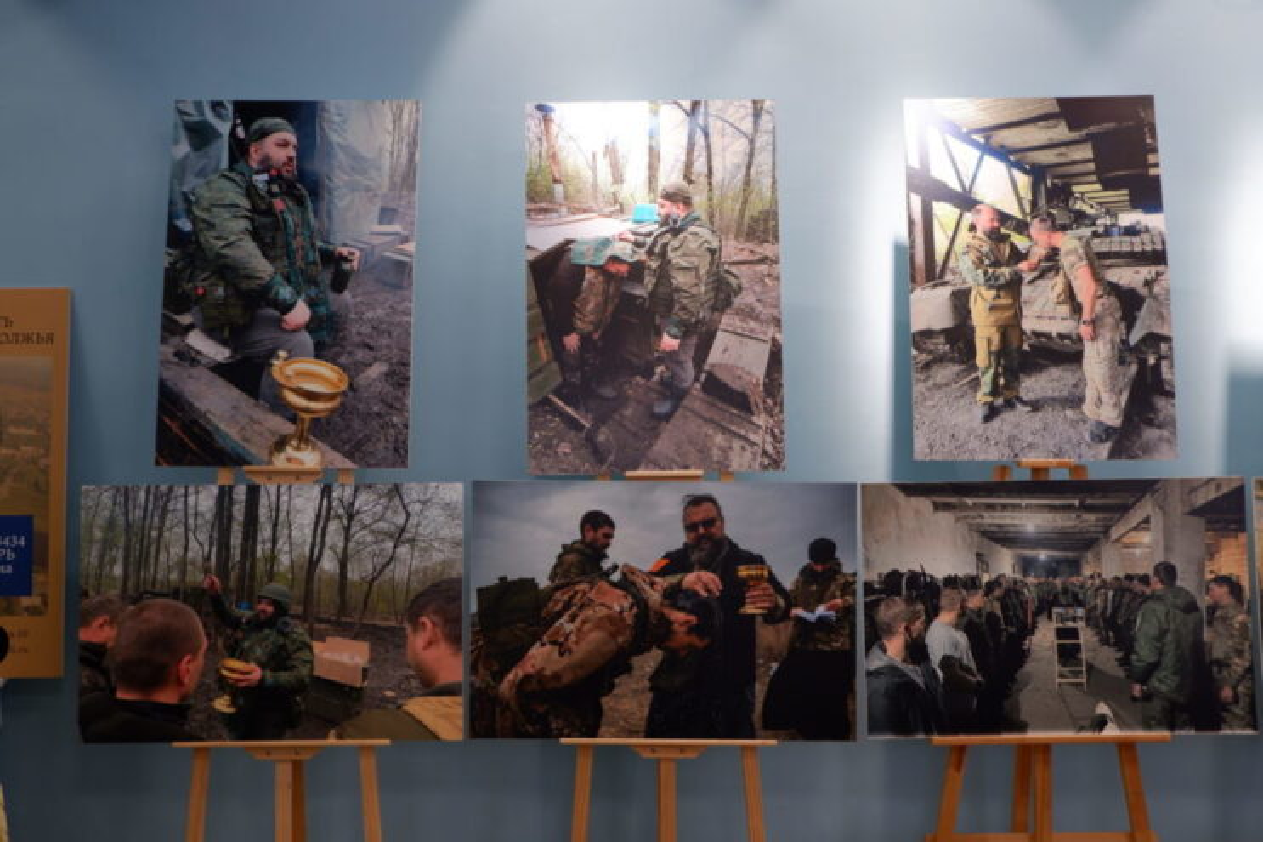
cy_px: 421
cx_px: 632
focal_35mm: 36
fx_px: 1263
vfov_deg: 36.9
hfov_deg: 53.1
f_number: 4.4
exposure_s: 1/38
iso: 320
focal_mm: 24.9
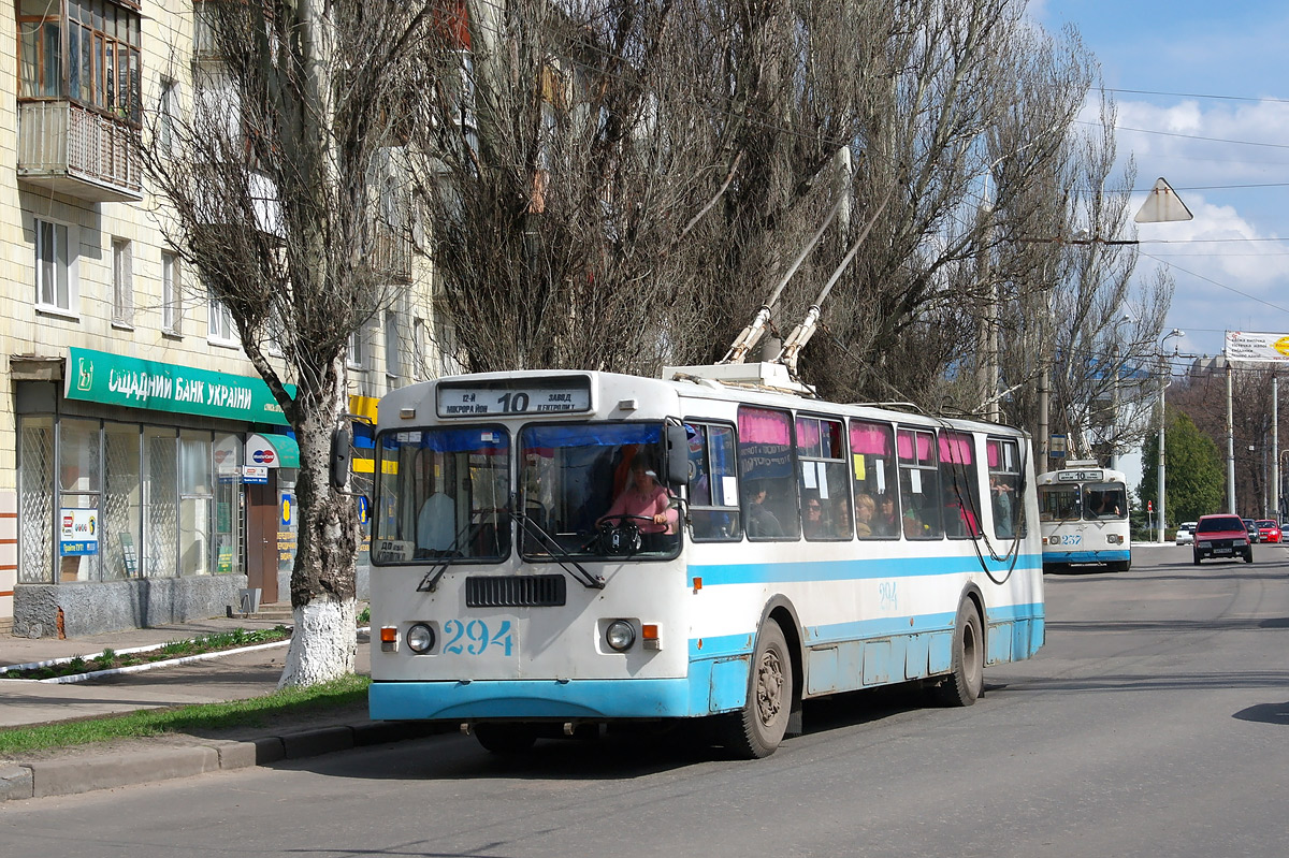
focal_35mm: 69
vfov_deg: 19.7
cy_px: 429
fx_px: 2469
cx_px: 644
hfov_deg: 29.3
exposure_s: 1/500
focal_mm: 45
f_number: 8
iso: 200
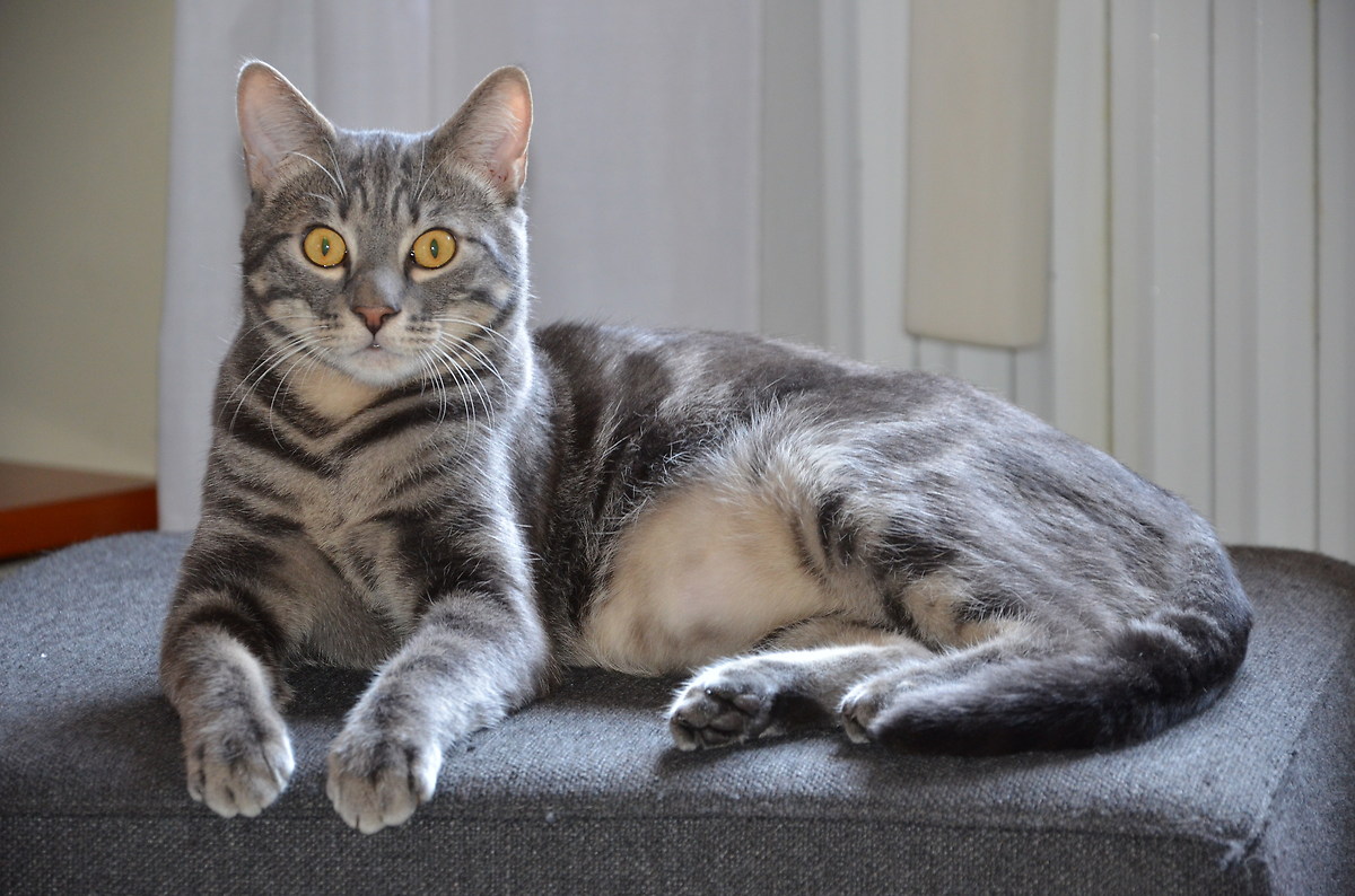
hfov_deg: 13.1
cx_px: 678
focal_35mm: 158
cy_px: 448
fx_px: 5914
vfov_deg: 8.7
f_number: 5.6
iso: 800
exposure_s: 1/60
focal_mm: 105
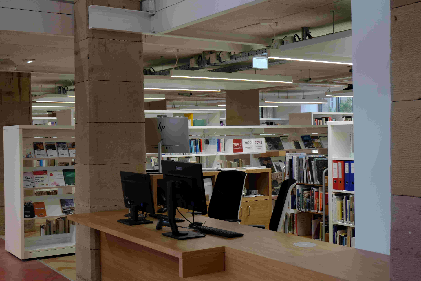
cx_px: 210
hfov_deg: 41.9
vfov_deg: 28.6
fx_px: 550
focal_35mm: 47
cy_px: 140
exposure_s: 1/60
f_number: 4.7
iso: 640
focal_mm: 31
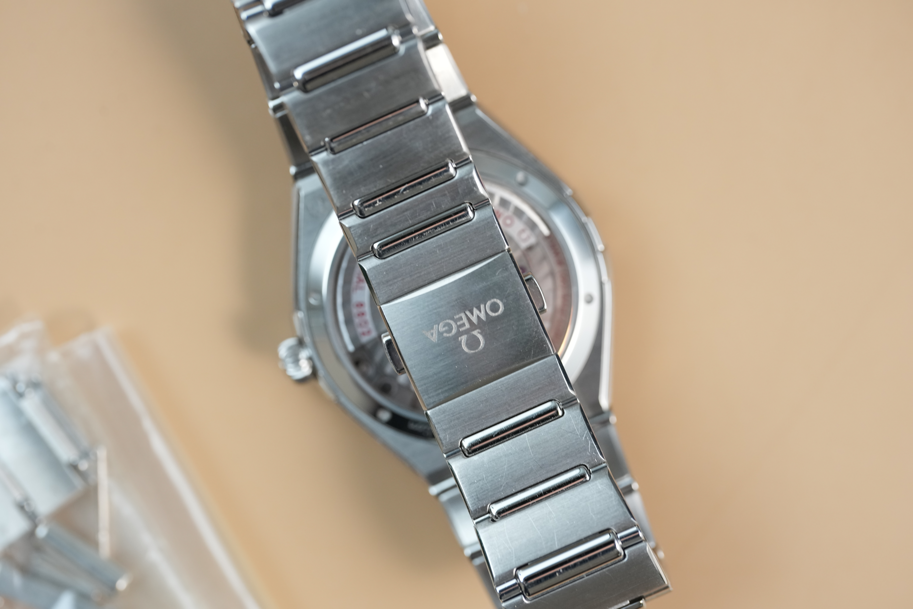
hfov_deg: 20.4
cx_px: 456
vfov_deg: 13.7
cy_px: 304
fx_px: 2536
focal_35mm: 100
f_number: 4
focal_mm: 100
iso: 1250
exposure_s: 1/30
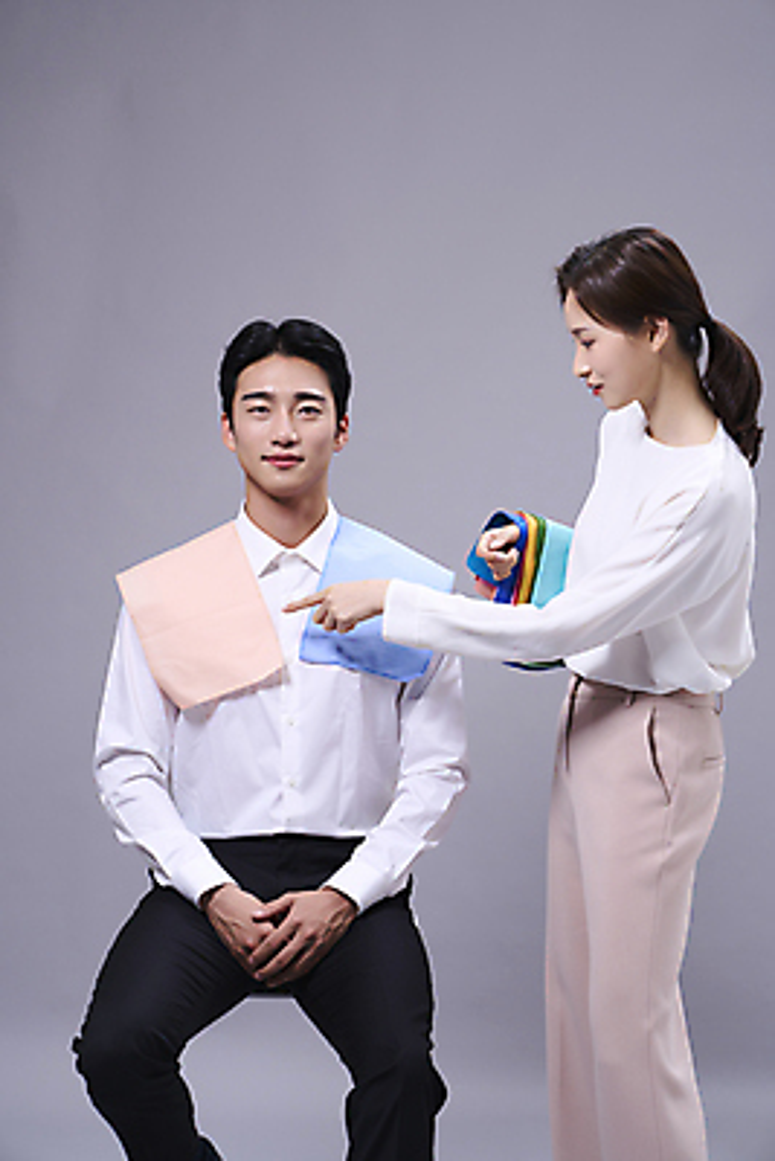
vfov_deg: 30.9
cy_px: 580
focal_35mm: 65
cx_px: 388
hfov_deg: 20.9
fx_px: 2097
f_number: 5.6
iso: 160
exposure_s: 1/125
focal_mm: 65
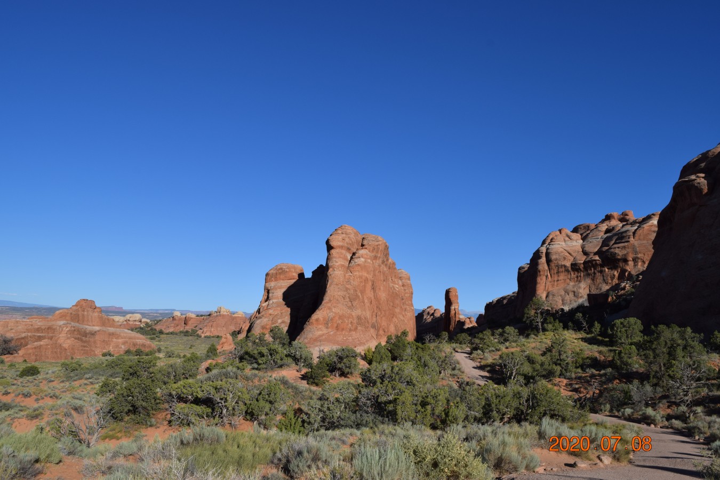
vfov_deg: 47.9
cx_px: 360
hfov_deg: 67.4
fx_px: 540
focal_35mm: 27
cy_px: 240
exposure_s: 1/400
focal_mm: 18
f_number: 10
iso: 200
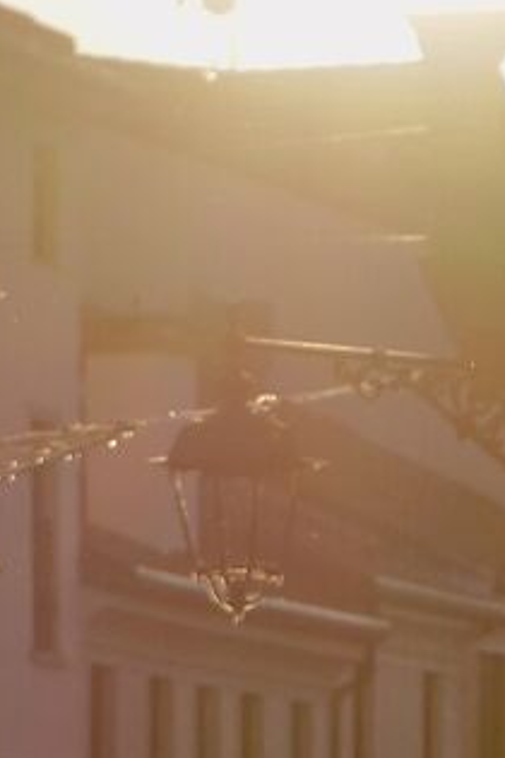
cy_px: 1227
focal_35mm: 450
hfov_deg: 3.1
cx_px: 515
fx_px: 9468
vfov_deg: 4.5
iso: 500
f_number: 5
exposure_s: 1/2500
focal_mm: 59
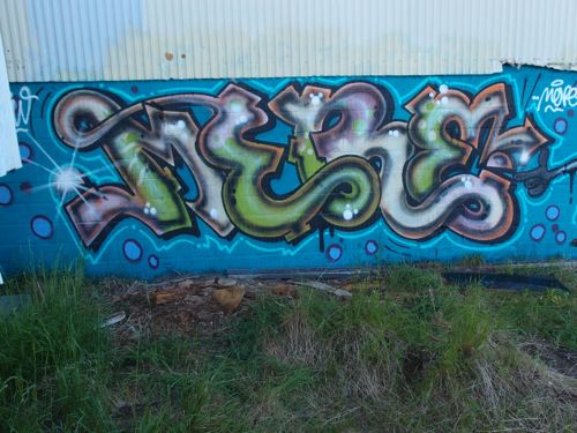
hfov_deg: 56.8
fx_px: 533
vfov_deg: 44.2
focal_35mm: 32
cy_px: 216
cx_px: 288
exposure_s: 1/125
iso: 100
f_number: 2.5
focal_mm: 6.87
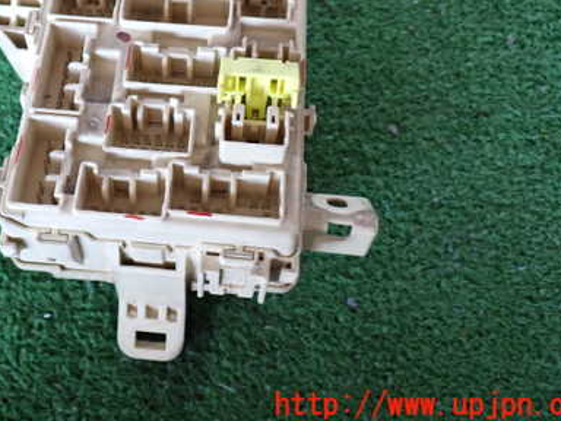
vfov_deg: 28.6
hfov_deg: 37.6
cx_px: 167
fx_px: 810
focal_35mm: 50
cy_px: 95
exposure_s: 1/30
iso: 250
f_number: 2.4
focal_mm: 5.79
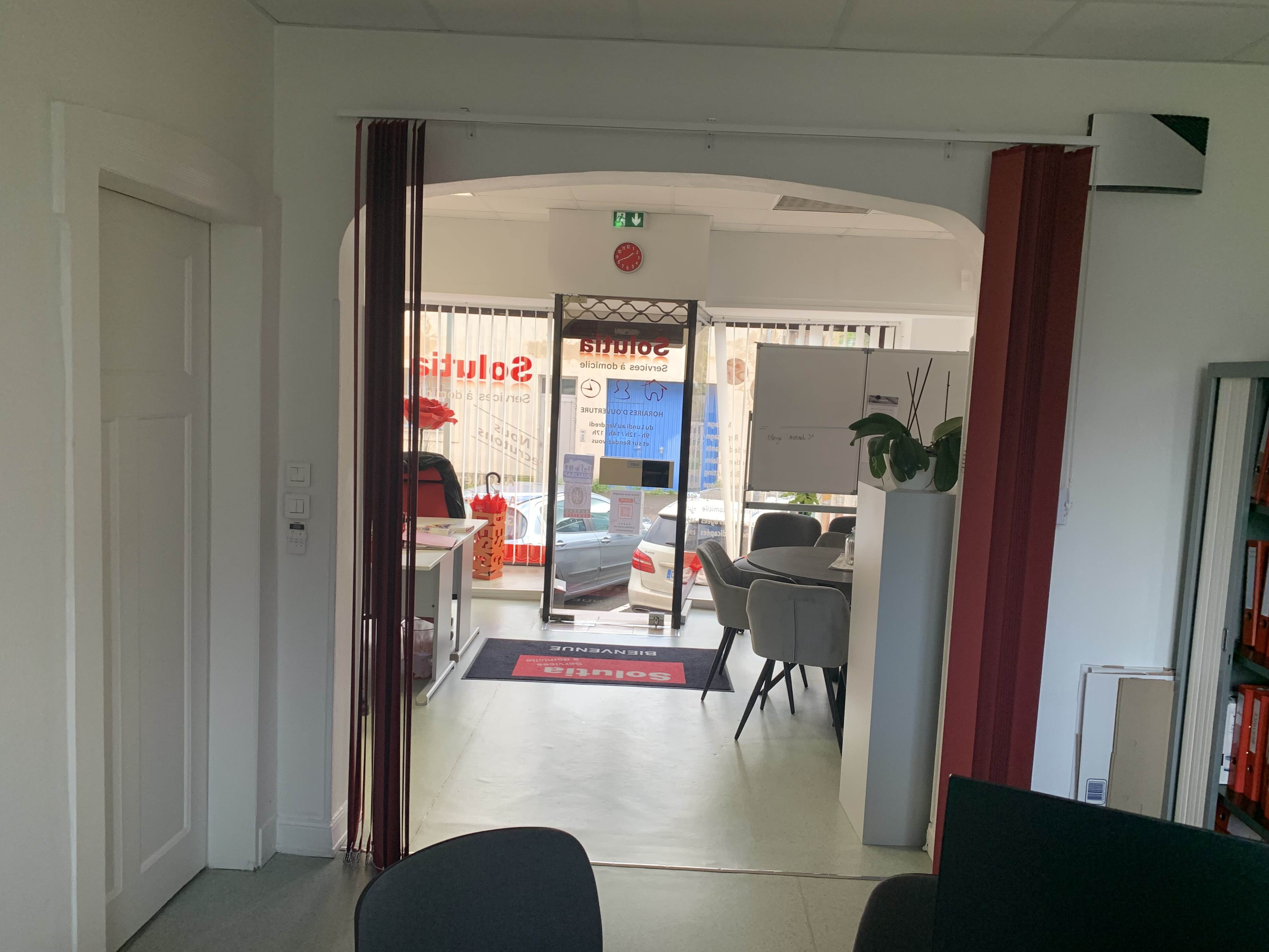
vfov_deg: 51.3
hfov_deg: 65.3
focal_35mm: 27
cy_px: 485
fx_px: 990
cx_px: 647
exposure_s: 1/100
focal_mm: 4.25
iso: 100
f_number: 1.8
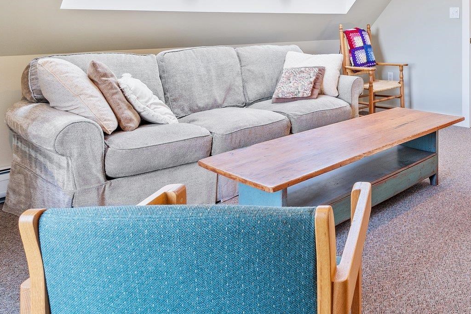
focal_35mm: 32
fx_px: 419
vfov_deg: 37.8
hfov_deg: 51.8
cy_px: 19
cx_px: 423
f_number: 8
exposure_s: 1/4
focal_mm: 16
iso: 320
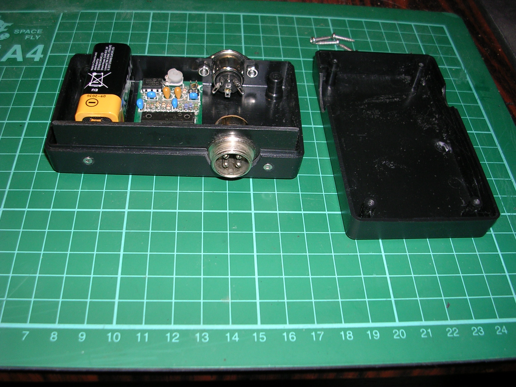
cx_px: 258
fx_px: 566
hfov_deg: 49.0
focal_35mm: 38
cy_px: 194
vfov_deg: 37.7
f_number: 2.8
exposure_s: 1/60.1
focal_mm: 5.8
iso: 50
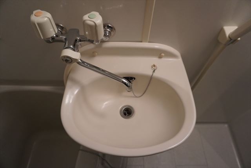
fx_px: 167
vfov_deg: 53.2
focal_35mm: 24
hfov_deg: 73.7
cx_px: 126
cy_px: 84
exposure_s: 1/160
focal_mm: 16
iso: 1250
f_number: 4
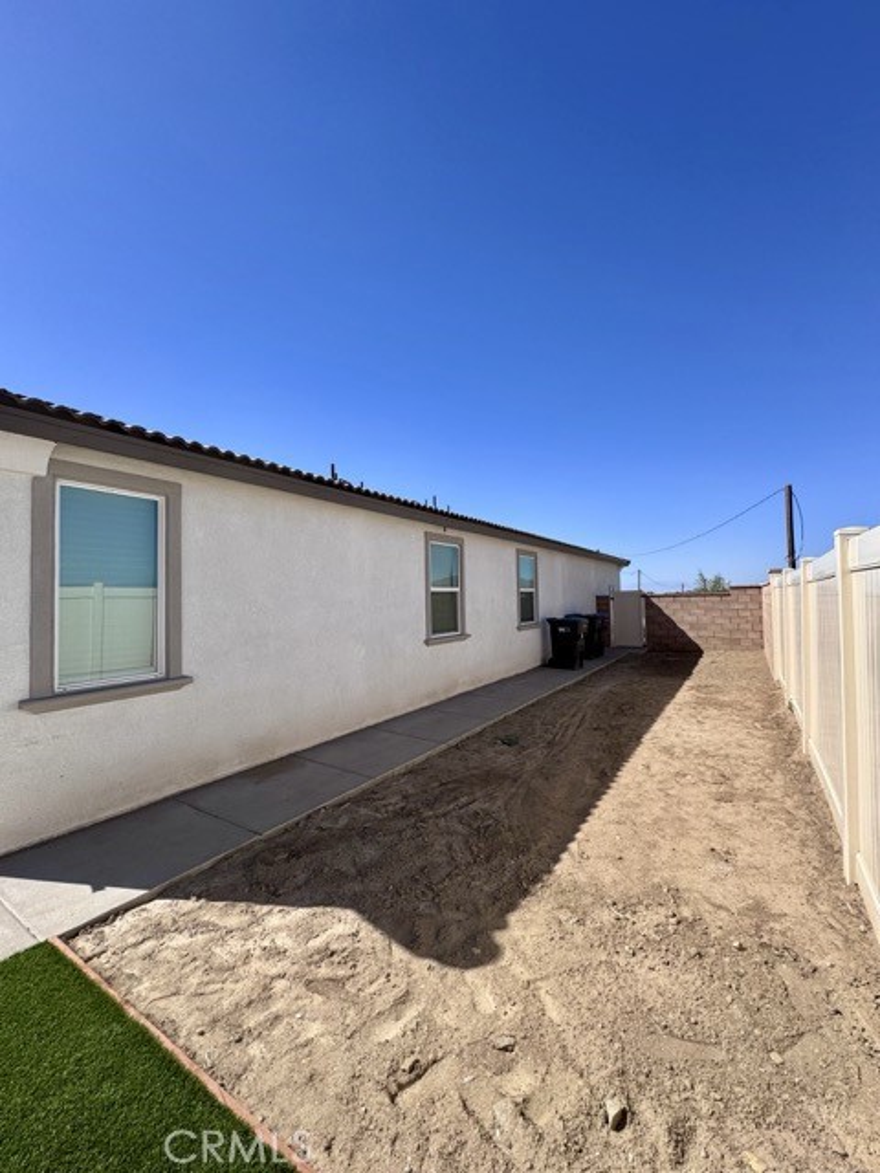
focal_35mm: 14
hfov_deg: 85.7
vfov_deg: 102.1
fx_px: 475
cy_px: 586
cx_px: 440
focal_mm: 2.22
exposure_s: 1/1748
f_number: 2.2
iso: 40
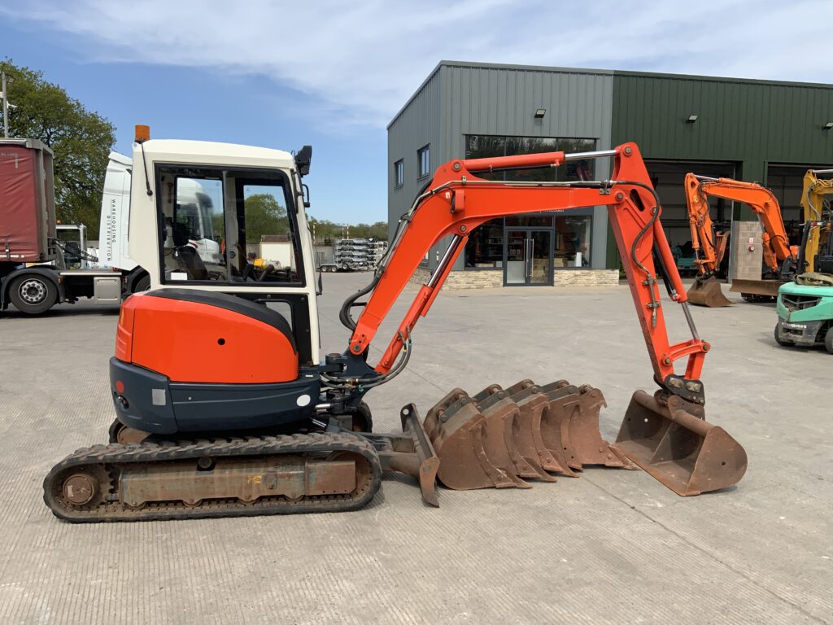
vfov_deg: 48.2
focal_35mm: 29
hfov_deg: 61.7
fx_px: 698
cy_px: 312
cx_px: 416
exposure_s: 1/1912
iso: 16
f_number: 1.8
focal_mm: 3
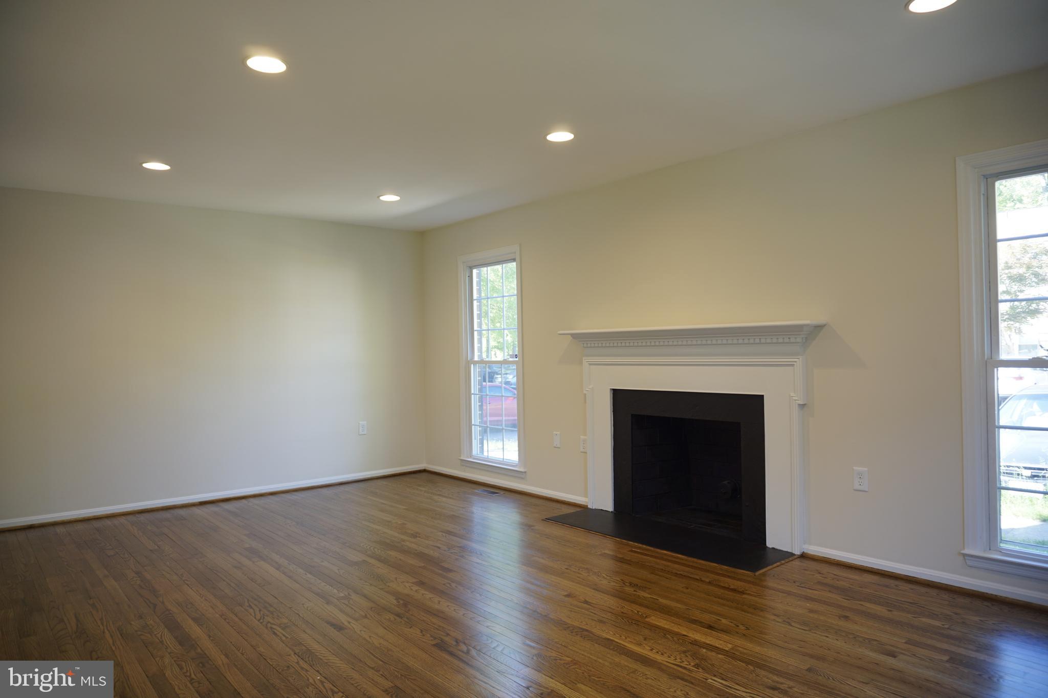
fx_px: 699
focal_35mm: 24
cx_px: 524
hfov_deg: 73.7
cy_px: 349
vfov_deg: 53.1
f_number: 3.5
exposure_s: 1/15
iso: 100
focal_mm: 16
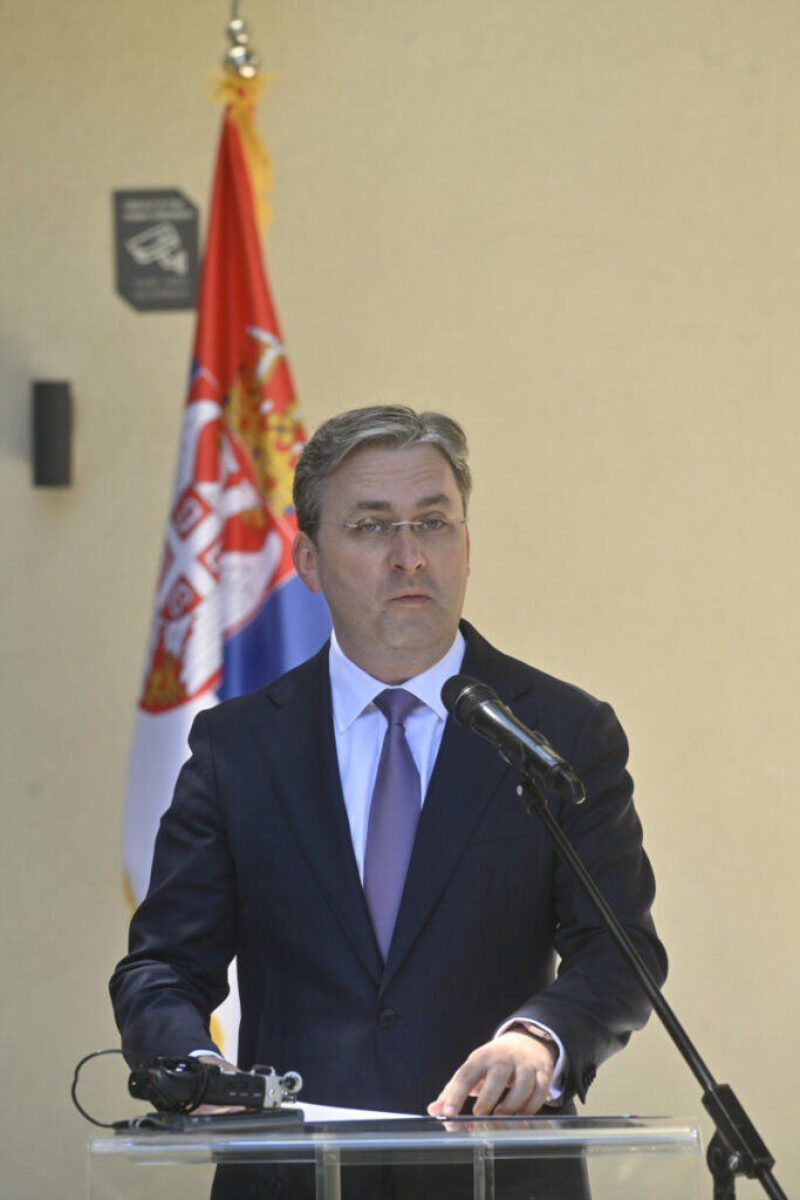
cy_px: 600
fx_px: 6664
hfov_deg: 6.9
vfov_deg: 10.3
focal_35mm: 200
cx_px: 400
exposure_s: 1/200
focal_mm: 200
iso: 250
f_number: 6.3
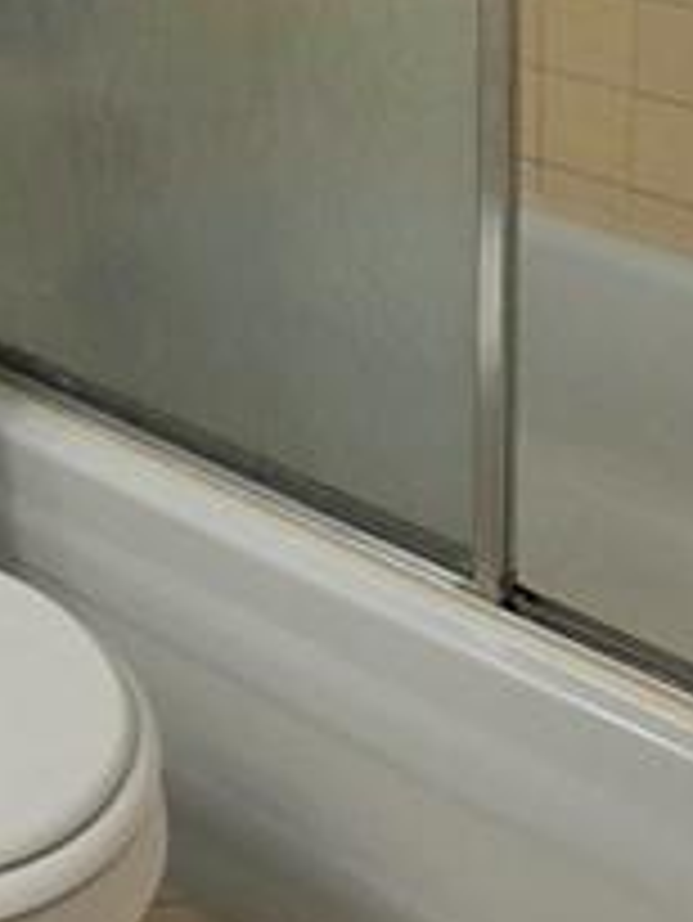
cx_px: 0
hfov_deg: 18.9
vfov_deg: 22.1
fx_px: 2027
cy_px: -382
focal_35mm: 76
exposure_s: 1/120
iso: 50
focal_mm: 2.2
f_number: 1.9
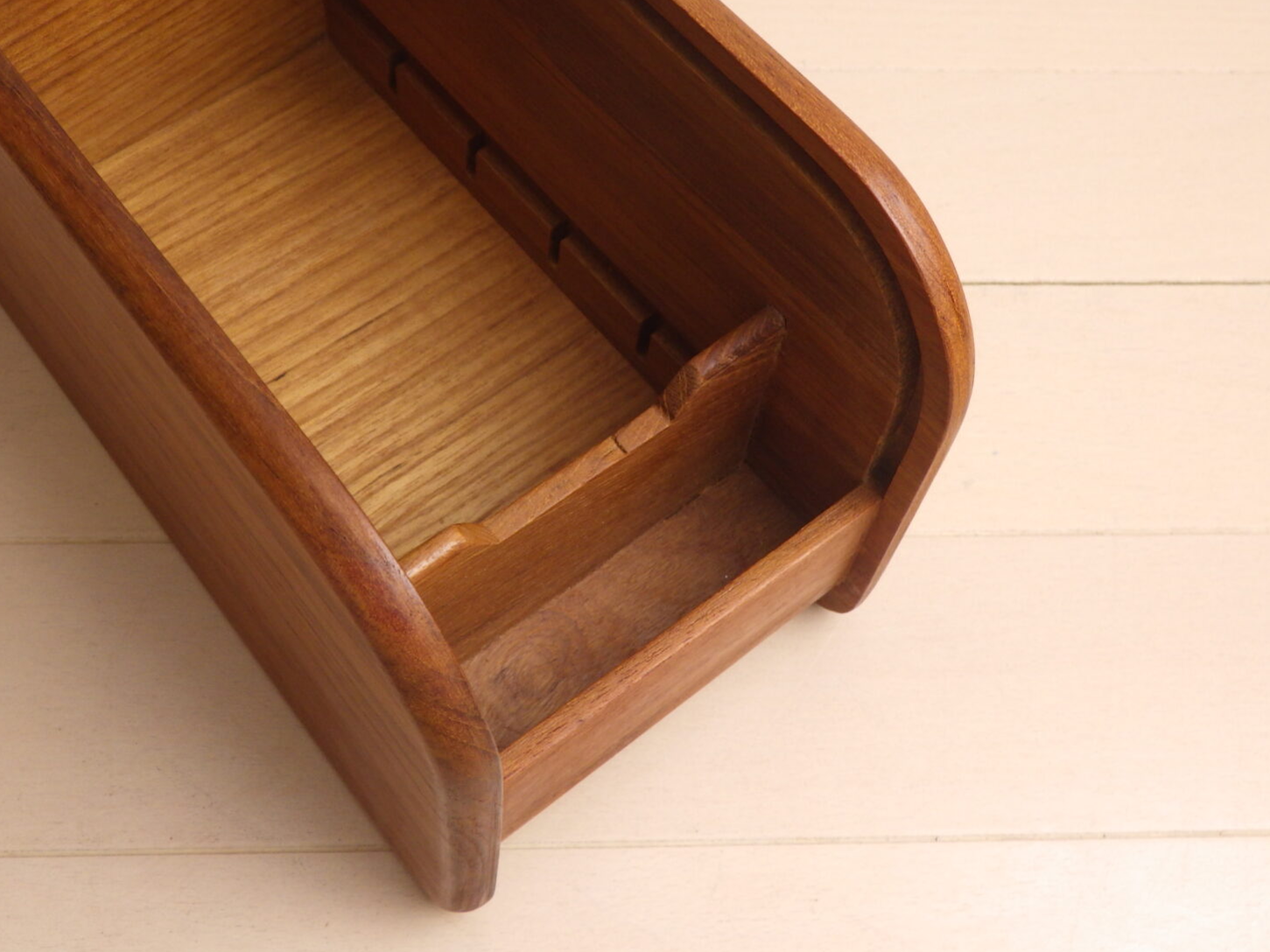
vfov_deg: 32.0
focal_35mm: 45
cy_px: 354
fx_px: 1651
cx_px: 537
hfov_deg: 42.0
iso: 125
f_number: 3.8
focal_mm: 6.1
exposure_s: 1/40
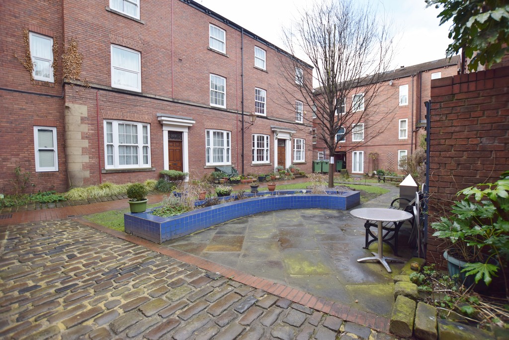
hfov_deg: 100.4
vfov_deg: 77.3
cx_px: 254
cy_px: 170
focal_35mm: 15
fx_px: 212
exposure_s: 1/400
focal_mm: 10
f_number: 3.5
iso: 200
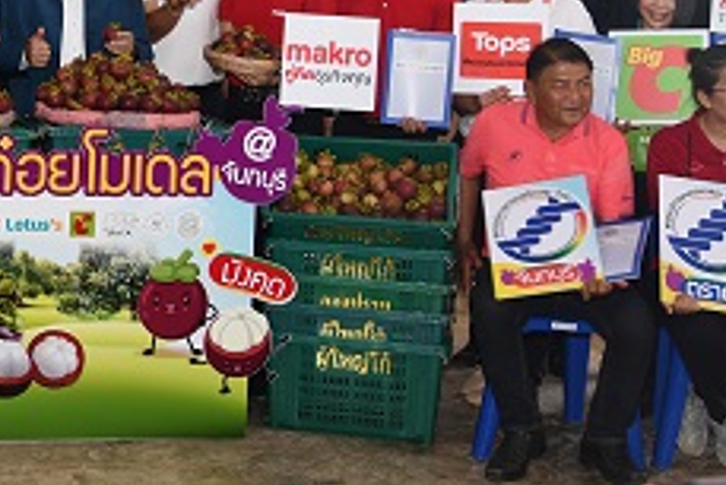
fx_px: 1594
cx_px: -60
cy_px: -5
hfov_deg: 24.1
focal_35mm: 79
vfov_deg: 16.9
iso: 400
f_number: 4
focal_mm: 24
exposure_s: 1/60
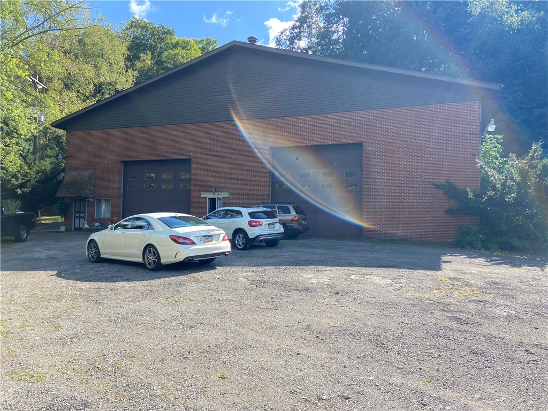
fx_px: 412
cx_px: 274
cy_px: 206
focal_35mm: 26
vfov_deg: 53.1
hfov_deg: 67.3
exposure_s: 1/576
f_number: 1.8
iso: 32
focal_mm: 4.25
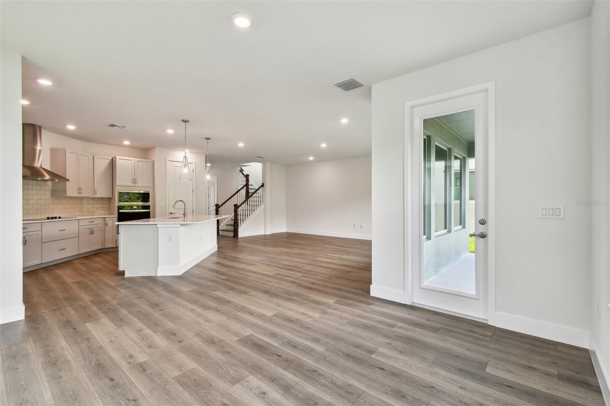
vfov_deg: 77.3
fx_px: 254
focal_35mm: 15
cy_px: 203
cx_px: 305
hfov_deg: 100.4
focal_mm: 10
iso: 100
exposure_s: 1/13
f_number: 7.1
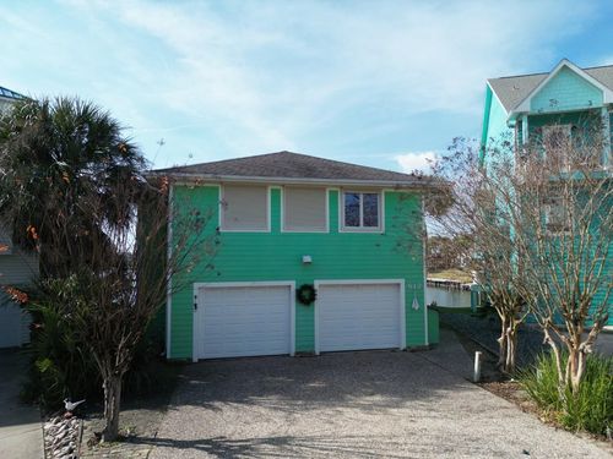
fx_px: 425
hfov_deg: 71.6
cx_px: 306
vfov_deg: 56.8
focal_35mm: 24
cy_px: 230
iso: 140
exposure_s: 1/2500
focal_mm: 6.72
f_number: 1.7
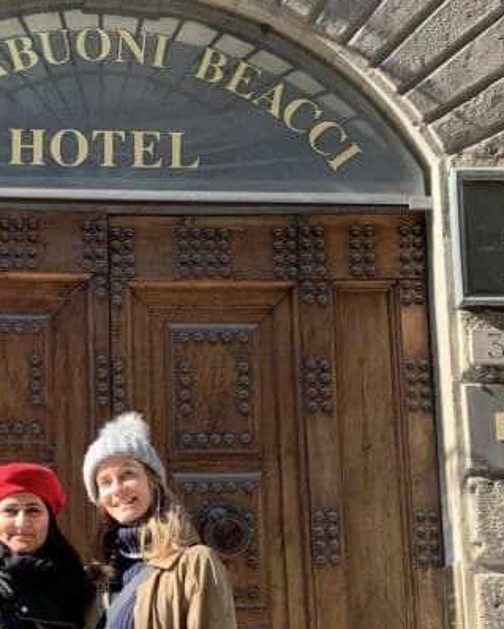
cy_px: 529
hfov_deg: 22.1
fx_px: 1266
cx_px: 84
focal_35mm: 68
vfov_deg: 27.2
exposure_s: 1/441
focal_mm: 4.25
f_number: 1.8
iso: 25
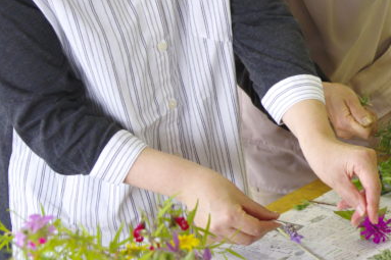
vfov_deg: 11.8
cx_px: 481
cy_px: 73
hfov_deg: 16.8
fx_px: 1259
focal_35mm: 116
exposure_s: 1/250
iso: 2500
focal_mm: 37
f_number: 4
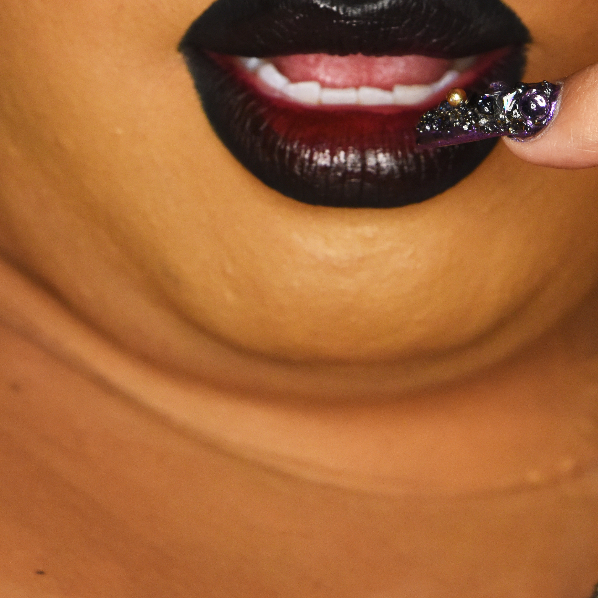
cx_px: 333
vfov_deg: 6.3
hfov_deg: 6.3
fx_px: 5414
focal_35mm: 277
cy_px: -164
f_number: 7.1
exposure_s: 1/125
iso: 2000
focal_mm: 116
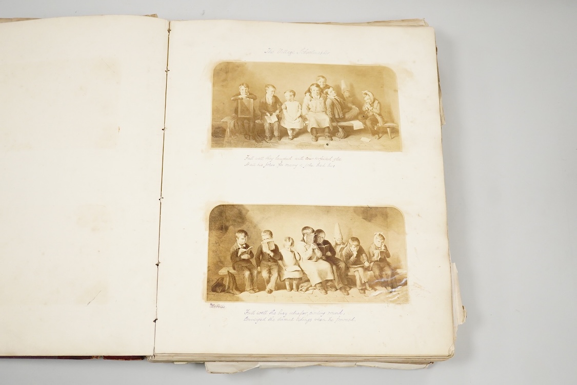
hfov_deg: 43.6
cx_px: 288
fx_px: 721
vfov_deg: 29.9
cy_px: 192
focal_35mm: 45
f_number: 3.5
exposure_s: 1/500
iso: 2500
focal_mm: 30
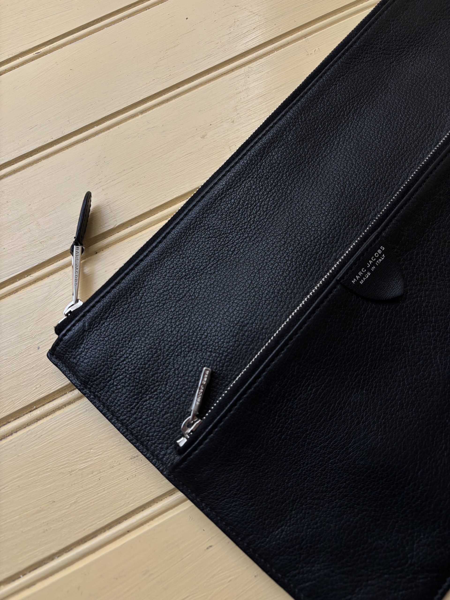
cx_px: 225
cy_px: 300
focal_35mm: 26
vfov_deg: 67.3
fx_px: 451
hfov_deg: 53.1
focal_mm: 5.96
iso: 64
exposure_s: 1/121
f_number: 1.6
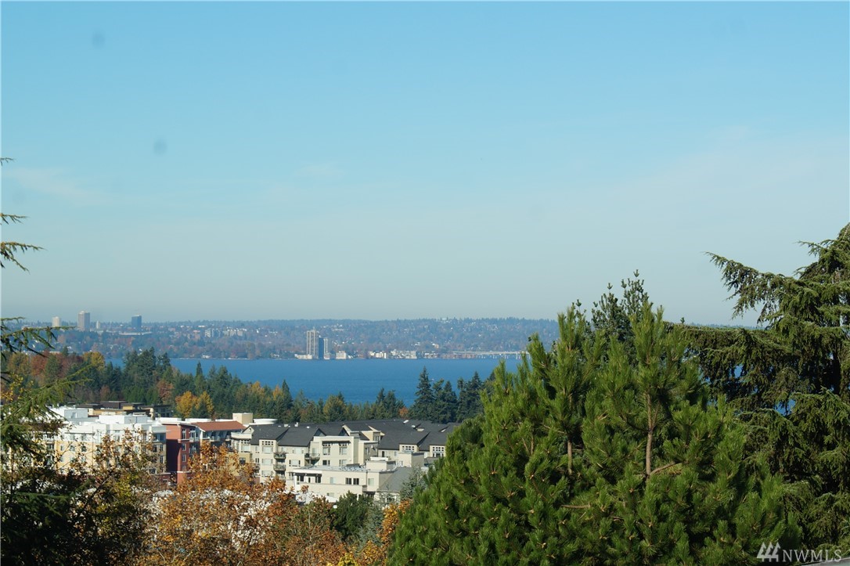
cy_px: 283
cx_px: 425
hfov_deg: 37.9
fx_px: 1239
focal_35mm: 52
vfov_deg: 25.7
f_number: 9
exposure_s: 1/100
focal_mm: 35
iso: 100
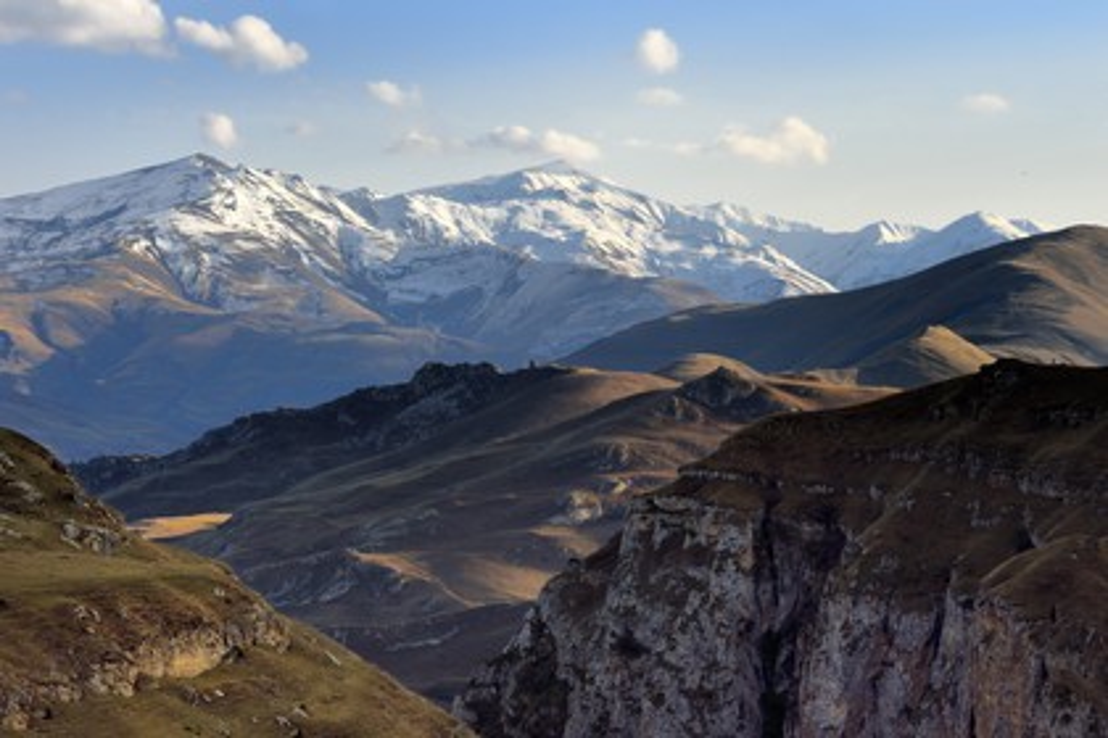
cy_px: 369
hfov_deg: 21.5
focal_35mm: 95
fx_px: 2924
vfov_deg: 14.4
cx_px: 554
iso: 400
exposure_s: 1/250
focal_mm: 95
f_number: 13
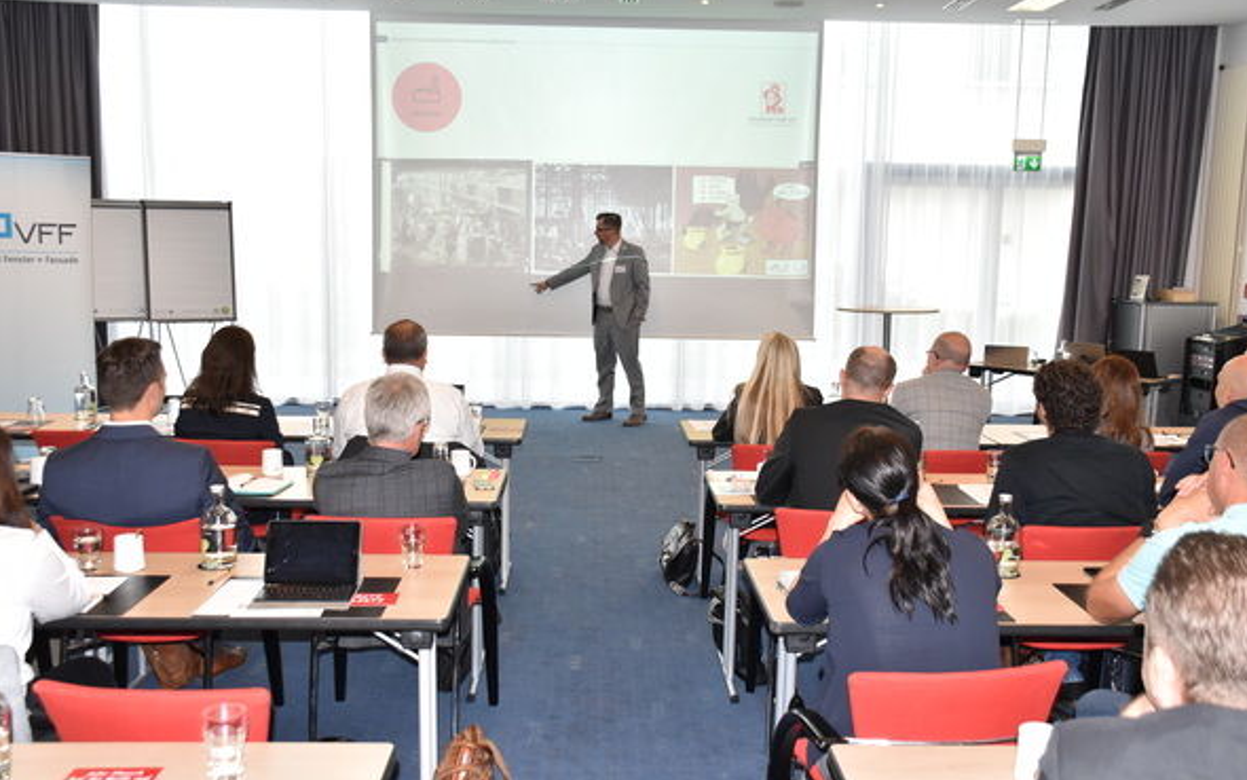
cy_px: 408
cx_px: 626
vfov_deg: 35.8
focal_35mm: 36
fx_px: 1207
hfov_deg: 54.6
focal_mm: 23
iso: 800
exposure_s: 1/80
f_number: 5
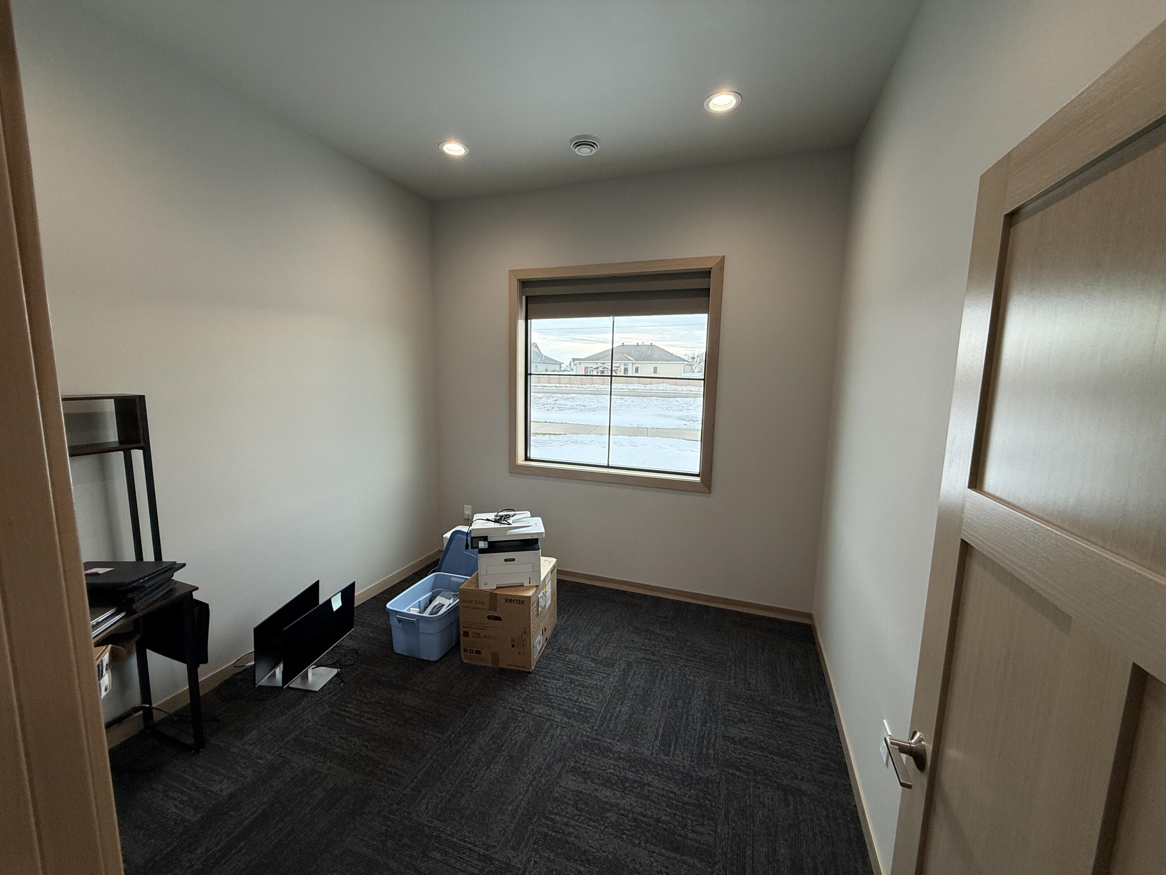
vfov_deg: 85.7
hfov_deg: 102.1
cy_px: 438
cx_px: 583
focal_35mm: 14
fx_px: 472
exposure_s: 1/120
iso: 125
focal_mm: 2.22
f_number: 2.2
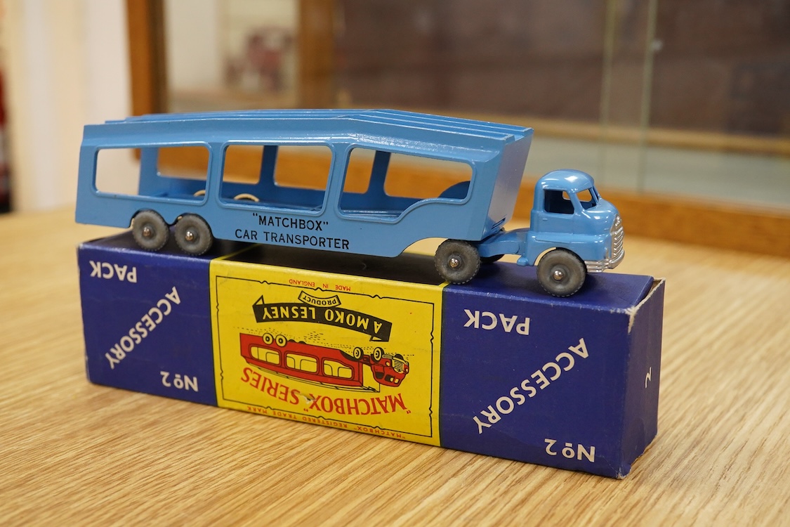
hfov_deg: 43.6
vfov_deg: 29.9
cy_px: 264
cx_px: 395
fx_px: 987
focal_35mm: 45
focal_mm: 30
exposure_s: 1/160
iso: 2500
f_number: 9
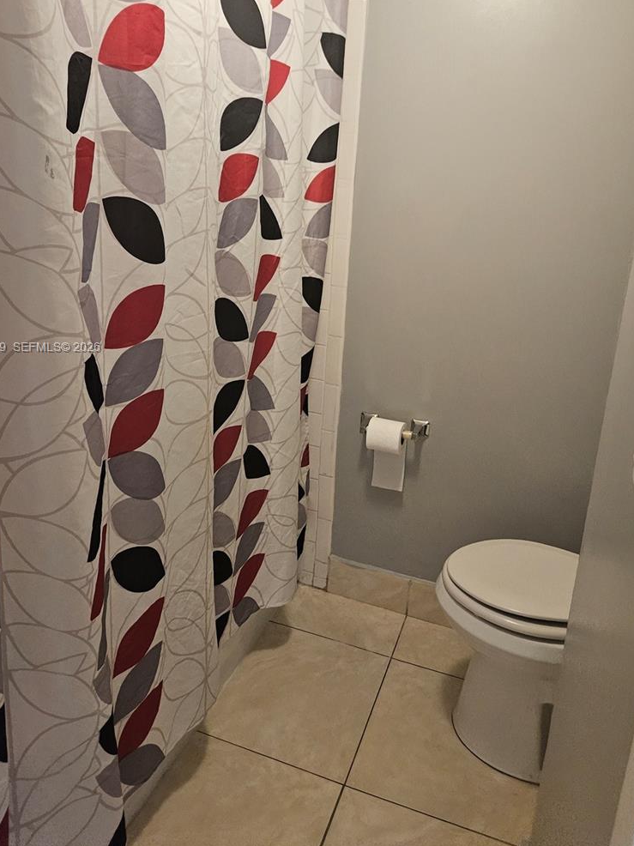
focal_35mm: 28
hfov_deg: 49.7
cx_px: 328
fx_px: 684
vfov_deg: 63.0
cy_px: 348
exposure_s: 1/120
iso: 1250
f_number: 1.8
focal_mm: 5.4
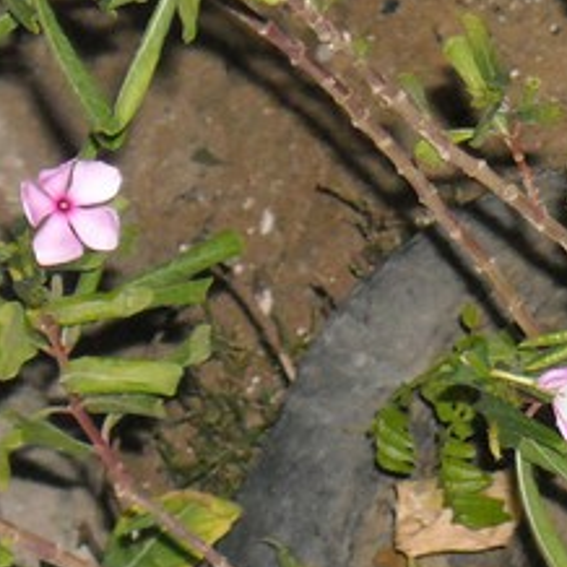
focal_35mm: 341
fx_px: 6319
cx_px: 663
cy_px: 564
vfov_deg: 5.1
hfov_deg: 5.1
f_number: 4.7
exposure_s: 1/125
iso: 400
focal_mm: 17.1
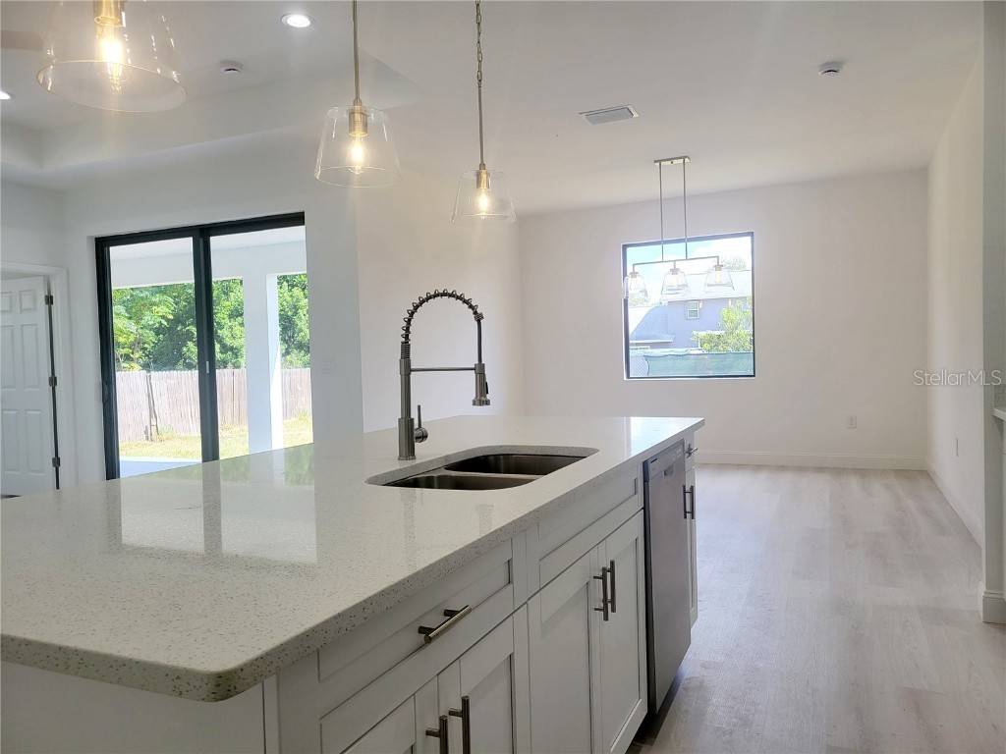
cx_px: 503
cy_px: 377
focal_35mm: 26
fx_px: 756
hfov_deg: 67.3
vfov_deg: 53.1
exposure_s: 1/169
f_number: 1.8
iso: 40
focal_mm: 5.4
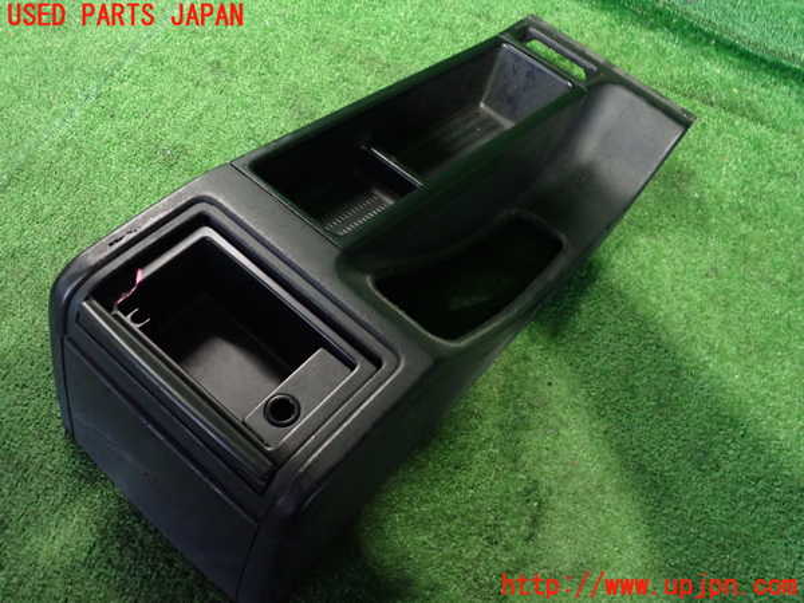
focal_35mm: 30
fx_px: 697
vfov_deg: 46.8
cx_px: 402
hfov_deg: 60.0
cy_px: 302
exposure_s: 1/30
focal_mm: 5.4
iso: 640
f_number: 2.3
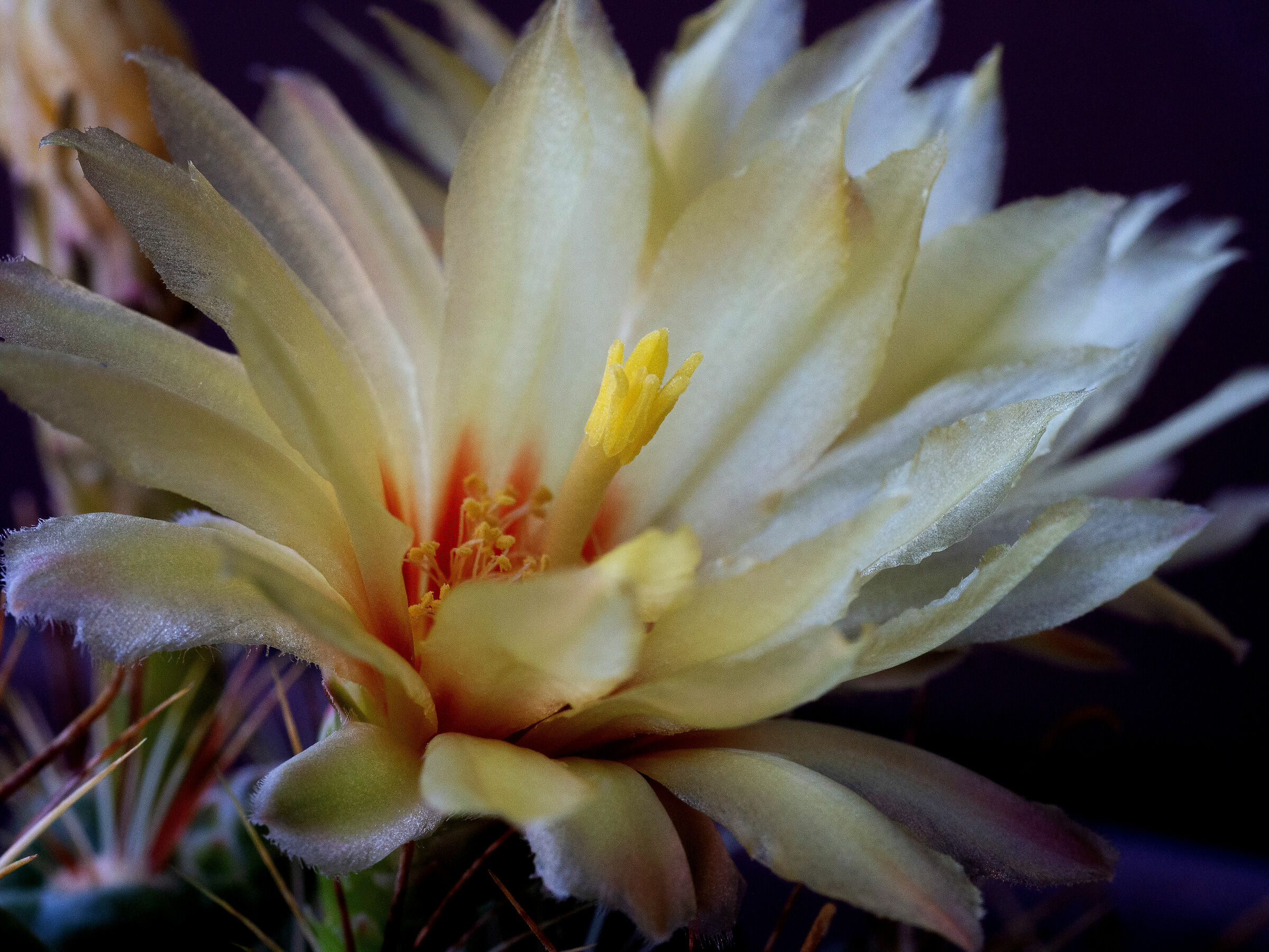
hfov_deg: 16.4
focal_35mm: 120
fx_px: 4399
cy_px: 476
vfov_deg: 12.3
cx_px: 634
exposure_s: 1/125
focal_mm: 60
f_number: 8
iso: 1000
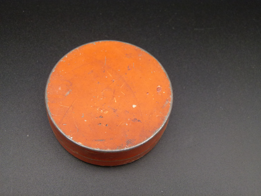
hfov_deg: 43.9
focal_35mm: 43
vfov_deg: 33.6
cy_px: 98
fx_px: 324
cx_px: 130
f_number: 3.2
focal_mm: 7.7
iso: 250
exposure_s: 1/60
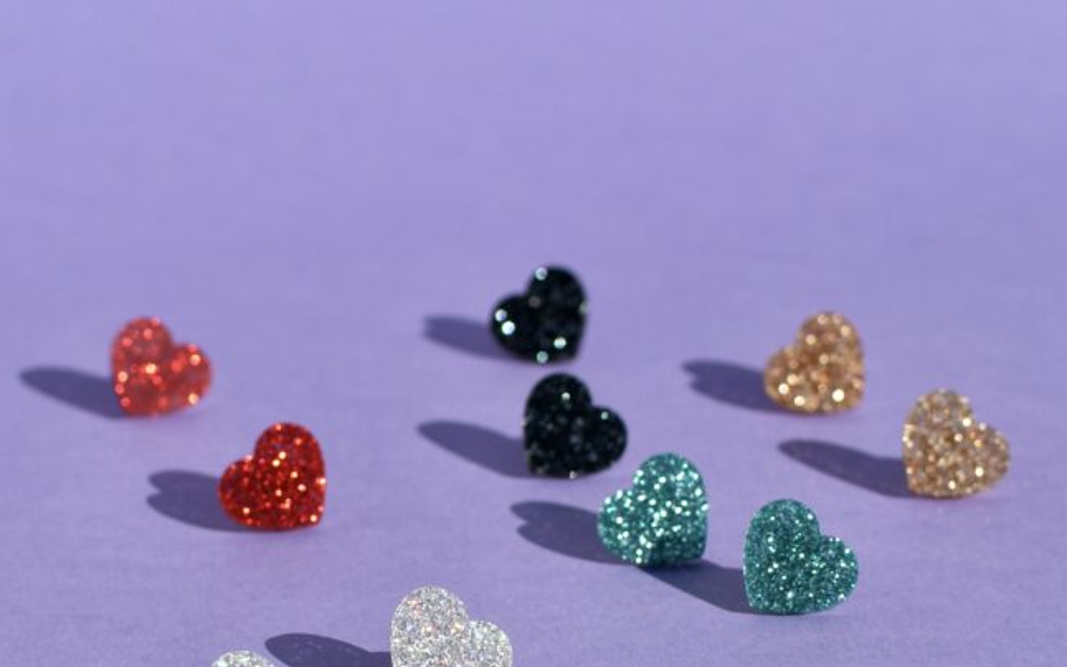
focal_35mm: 80
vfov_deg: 16.3
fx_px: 2327
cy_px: 354
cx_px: 535
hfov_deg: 25.8
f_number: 4
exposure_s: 1/2500
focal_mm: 35
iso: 125
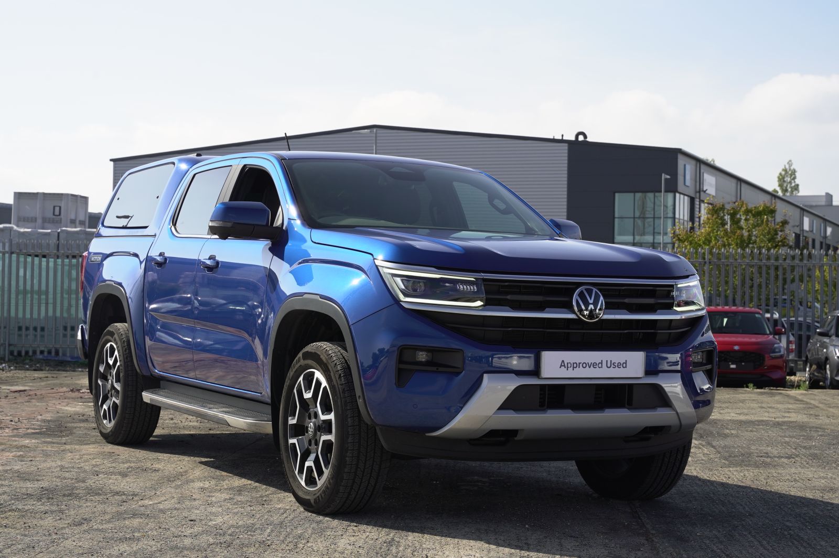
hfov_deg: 32.2
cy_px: 279
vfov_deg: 21.7
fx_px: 1455
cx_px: 420
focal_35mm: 62
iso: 400
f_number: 9
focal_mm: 62.5
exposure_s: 1/320
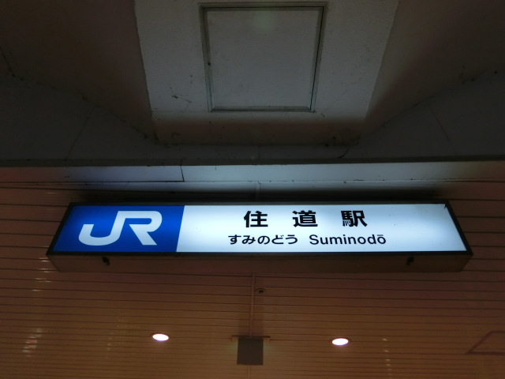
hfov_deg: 69.4
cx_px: 252
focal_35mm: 25
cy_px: 190
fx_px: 365
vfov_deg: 54.9
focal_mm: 4.5
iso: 160
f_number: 3.5
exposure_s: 1/125
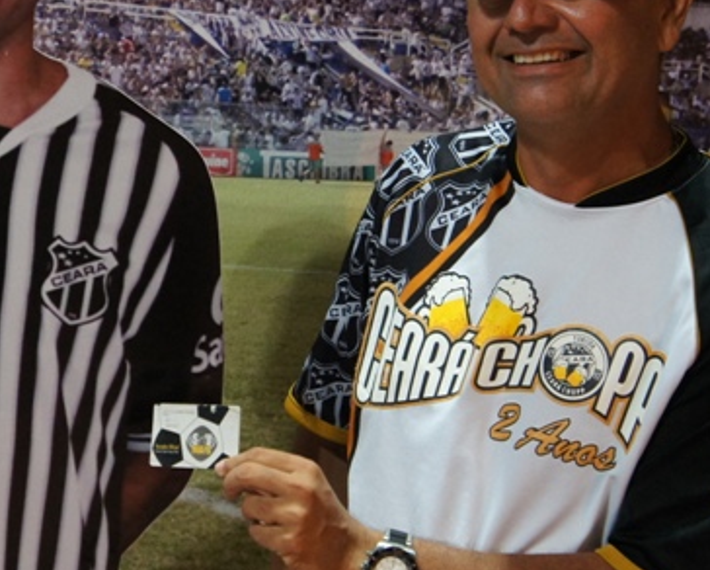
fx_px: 2272
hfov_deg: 17.7
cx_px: 203
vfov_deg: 14.3
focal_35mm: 108
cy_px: 194
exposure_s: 1/30
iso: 1600
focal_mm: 35
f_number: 4.5
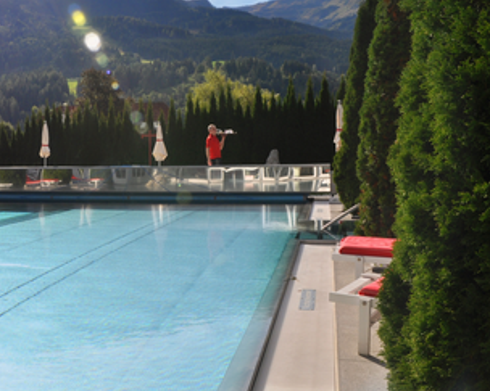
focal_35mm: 40
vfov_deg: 37.1
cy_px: 144
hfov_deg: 45.1
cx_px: 161
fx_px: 580
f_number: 13
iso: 200
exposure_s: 1/160
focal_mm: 18
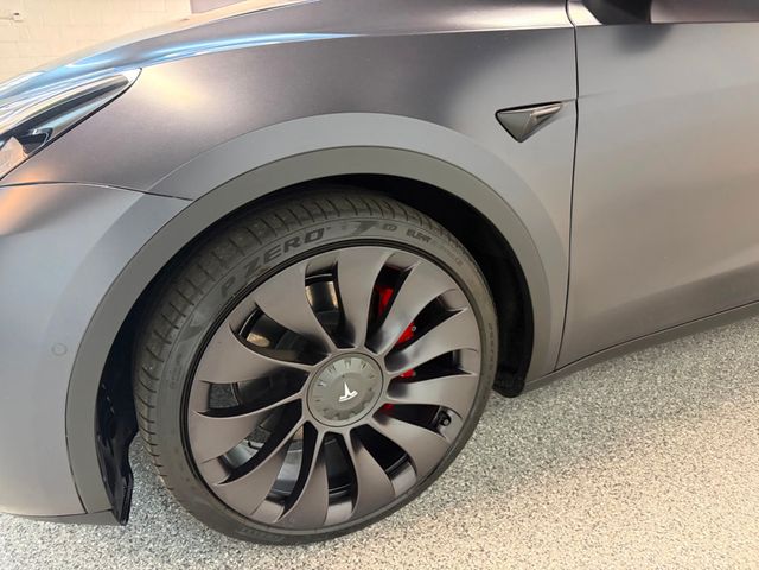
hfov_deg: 67.3
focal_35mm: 26
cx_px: 380
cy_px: 285
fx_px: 570
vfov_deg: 53.1
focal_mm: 5.96
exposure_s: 1/40
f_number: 1.6
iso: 500
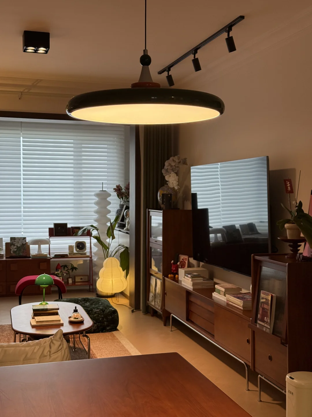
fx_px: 577
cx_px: 156
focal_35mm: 48
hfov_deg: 30.3
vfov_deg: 39.7
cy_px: 208
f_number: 1.78
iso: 125
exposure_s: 1/60
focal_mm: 6.76
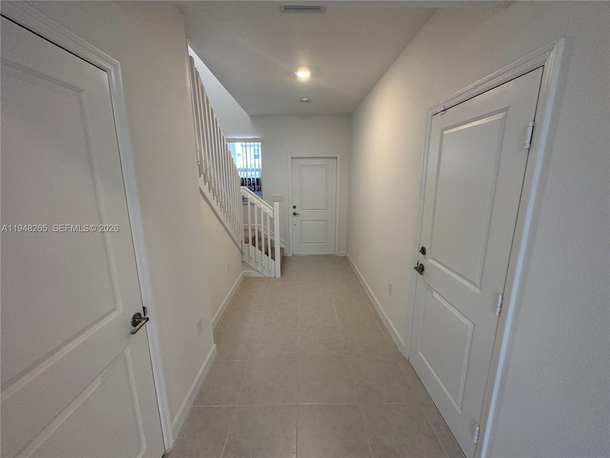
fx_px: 247
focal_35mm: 14
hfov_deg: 102.1
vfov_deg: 85.7
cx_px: 305
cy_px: 229
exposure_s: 1/120
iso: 250
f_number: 2.2
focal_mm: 2.22
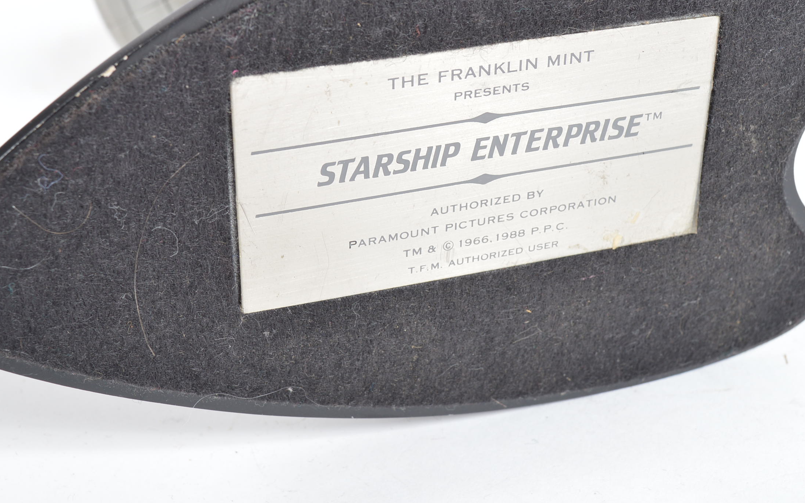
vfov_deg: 20.6
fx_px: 1382
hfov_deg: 32.5
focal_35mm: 63
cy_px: 188
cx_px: 397
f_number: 10
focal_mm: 30
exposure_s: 1/160
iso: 200
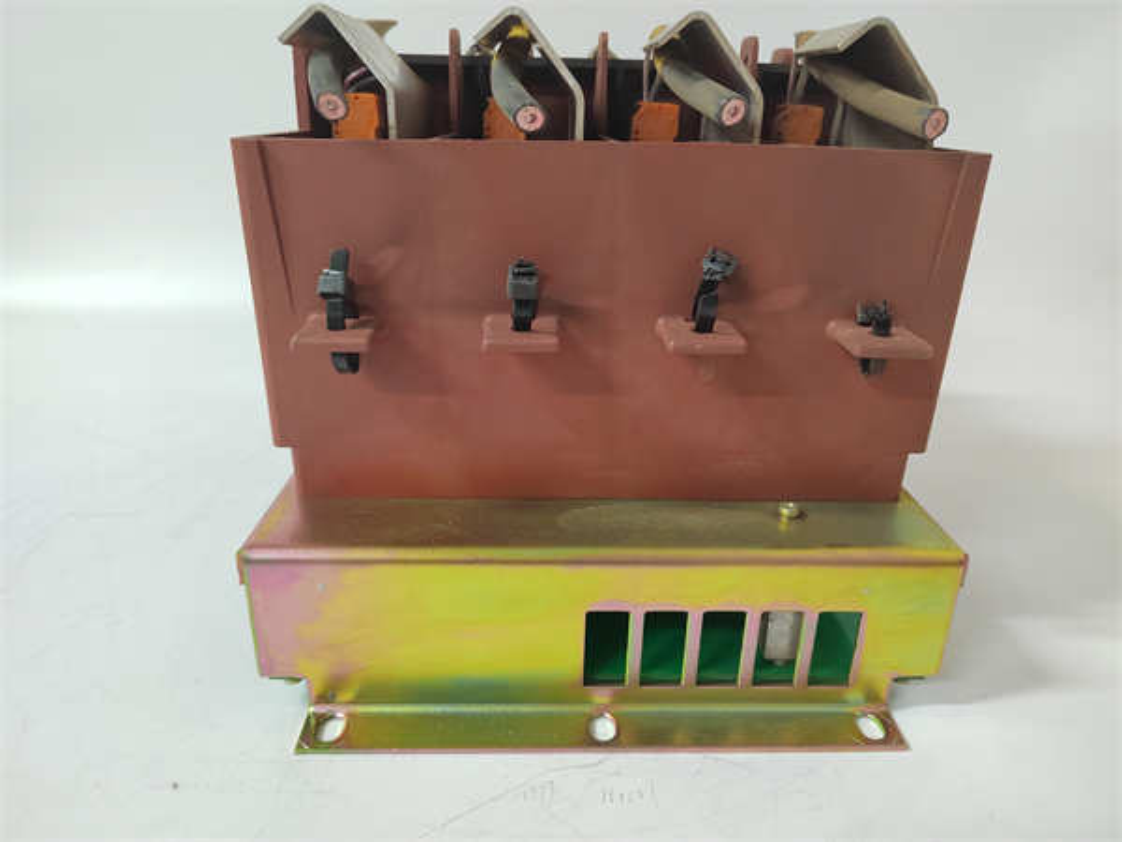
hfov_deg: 73.9
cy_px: 421
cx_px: 561
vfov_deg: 58.9
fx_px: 745
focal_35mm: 23
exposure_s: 1/50
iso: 1669
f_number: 1.9
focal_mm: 5.52
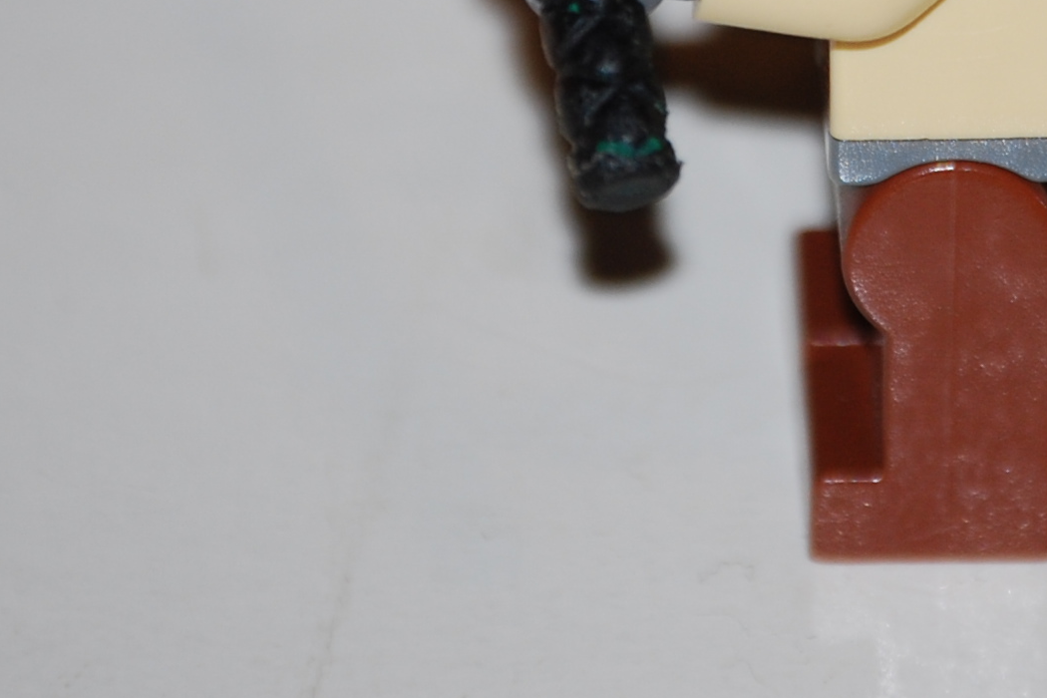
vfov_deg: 1.9
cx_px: 946
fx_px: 20938
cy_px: -159
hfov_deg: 2.9
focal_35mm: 720
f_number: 5
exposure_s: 1/60
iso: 200
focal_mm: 130
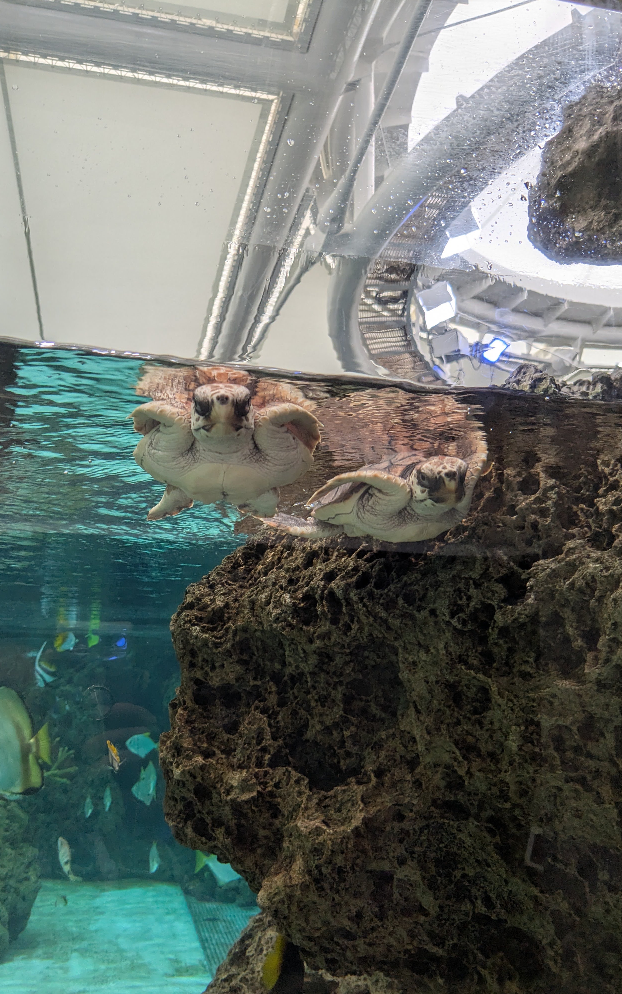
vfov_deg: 64.6
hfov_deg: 43.1
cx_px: 293
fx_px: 787
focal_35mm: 29
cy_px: 503
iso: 44
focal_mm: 4.38
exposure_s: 1/99.9
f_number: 1.73
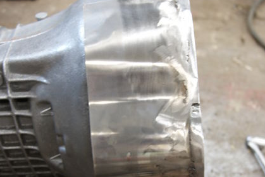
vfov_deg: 24.4
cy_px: 133
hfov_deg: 36.2
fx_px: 405
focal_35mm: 55
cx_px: 131
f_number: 4
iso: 400
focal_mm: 24
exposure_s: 1/8
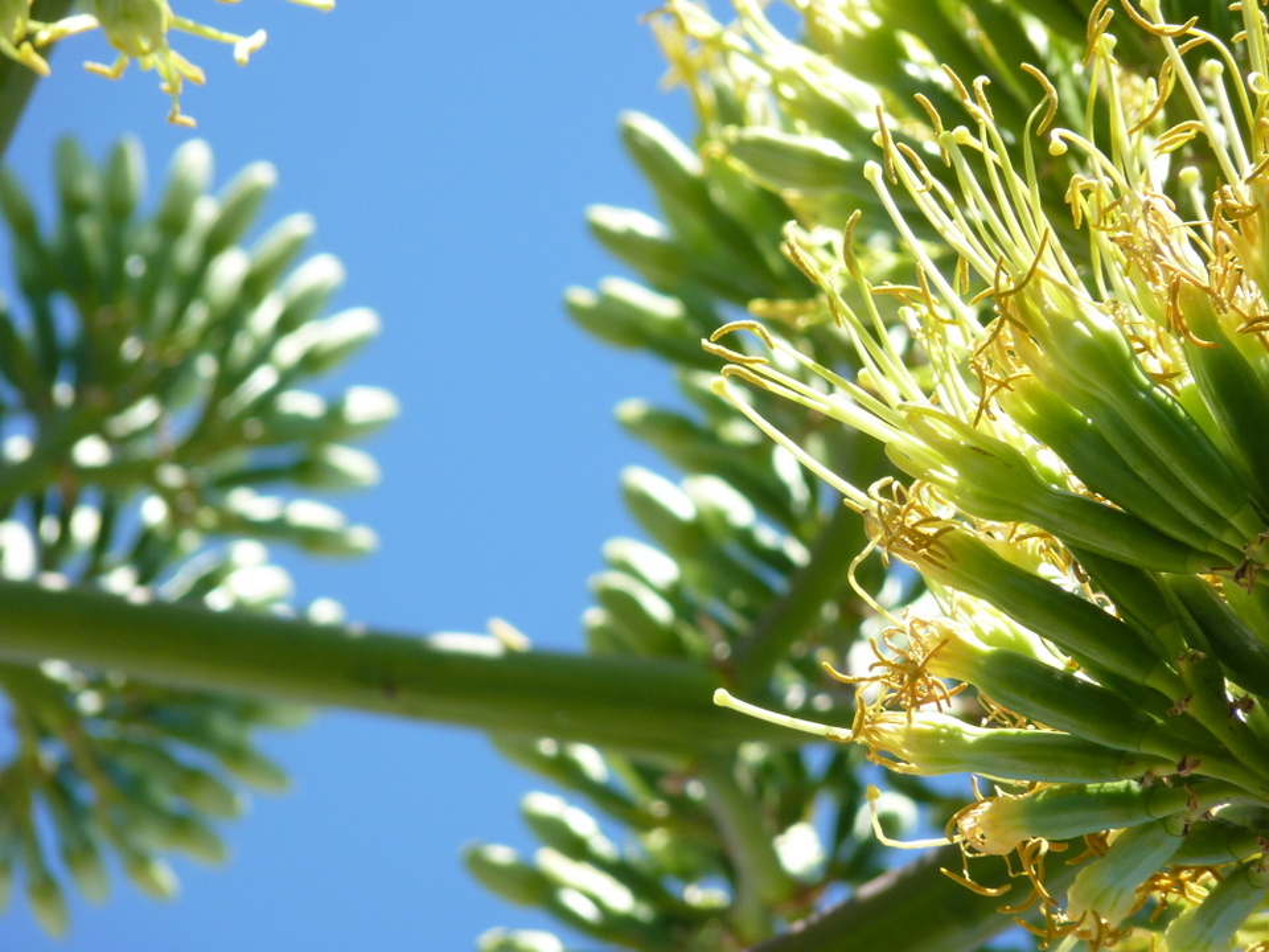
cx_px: 634
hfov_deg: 4.1
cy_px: 476
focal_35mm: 486
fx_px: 17816
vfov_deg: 3.1
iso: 160
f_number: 5
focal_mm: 86.4
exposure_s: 1/400
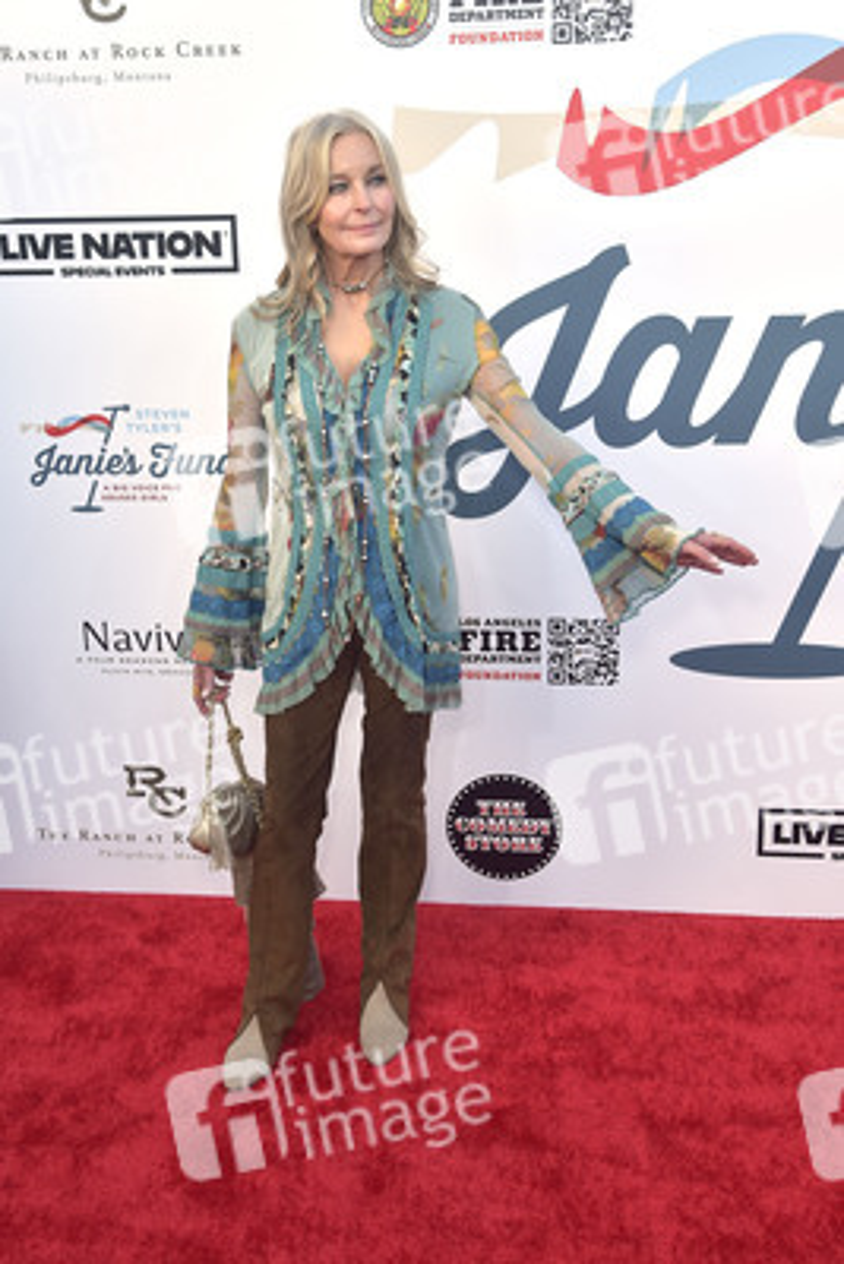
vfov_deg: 48.4
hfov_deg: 33.4
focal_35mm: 40
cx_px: 422
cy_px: 632
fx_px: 1405
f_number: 6.3
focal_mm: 40
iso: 400
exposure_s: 1/250
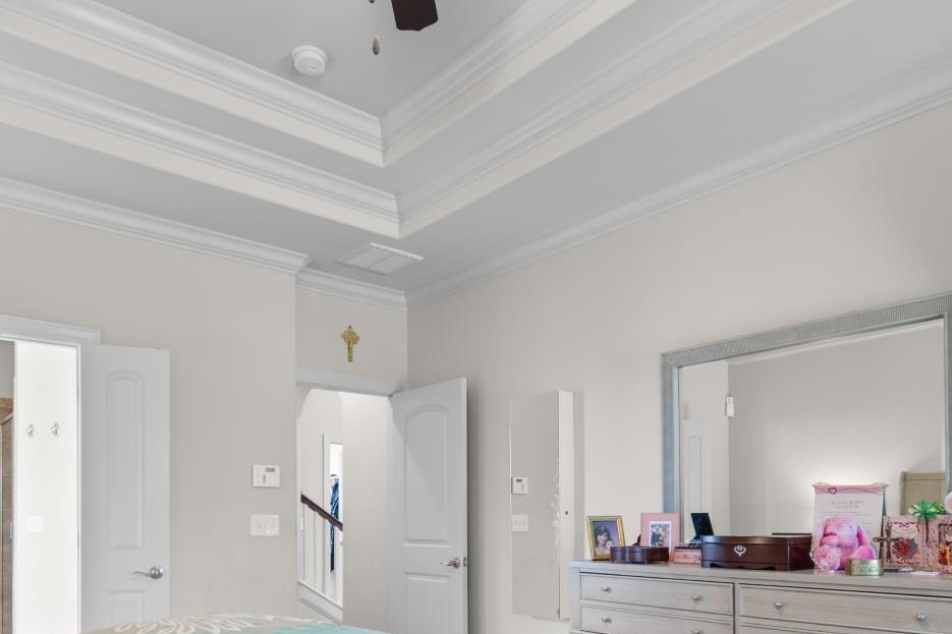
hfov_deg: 69.4
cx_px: 466
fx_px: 687
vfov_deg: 46.9
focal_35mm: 26
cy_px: 506
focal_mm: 10
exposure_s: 2
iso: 100
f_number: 4.5
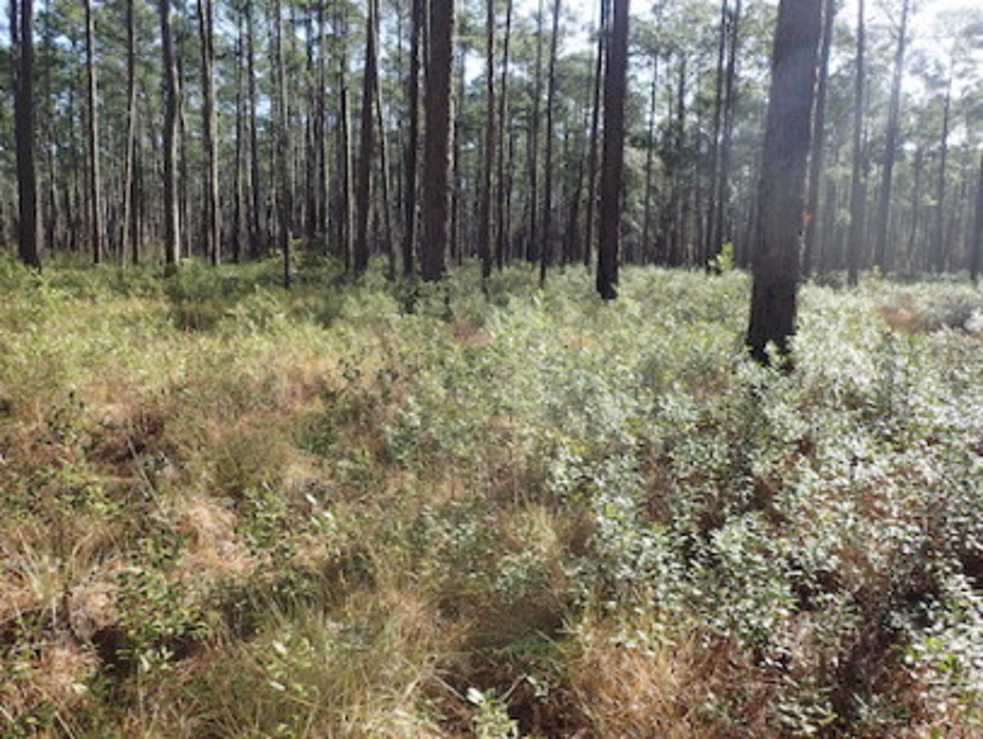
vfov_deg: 55.0
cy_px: 370
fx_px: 711
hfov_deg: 69.3
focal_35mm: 25
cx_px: 492
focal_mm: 4.5
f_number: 2.8
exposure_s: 1/400
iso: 100
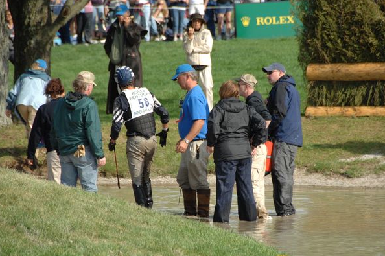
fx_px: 3451
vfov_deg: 4.2
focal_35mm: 323
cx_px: 199
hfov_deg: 6.4
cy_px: 135
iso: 500
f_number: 6
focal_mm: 200
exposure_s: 1/1000
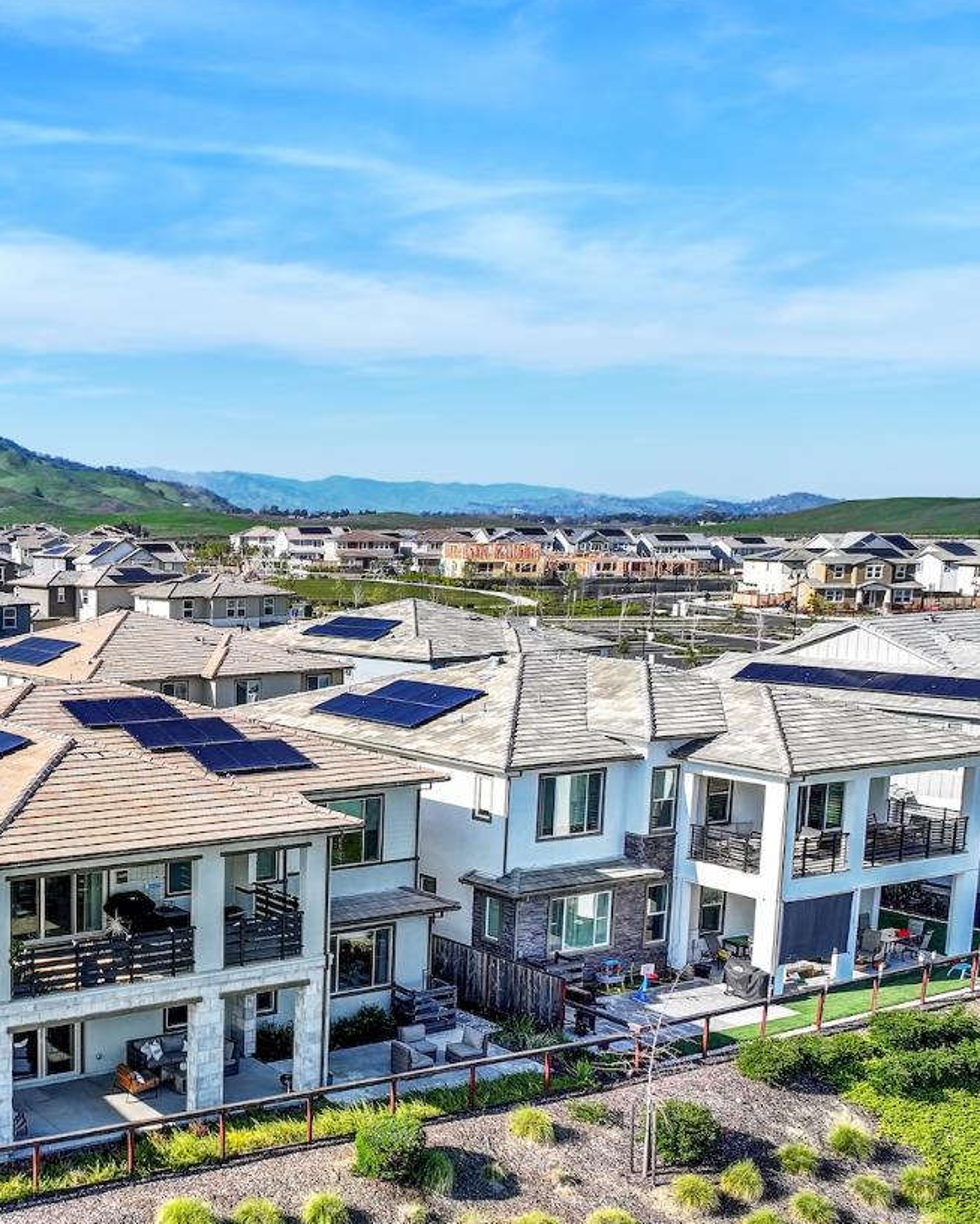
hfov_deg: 32.7
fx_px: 1558
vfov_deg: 42.4
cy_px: 809
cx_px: 55
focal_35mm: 43
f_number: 2.8
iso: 180
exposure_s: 1/1600
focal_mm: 12.3
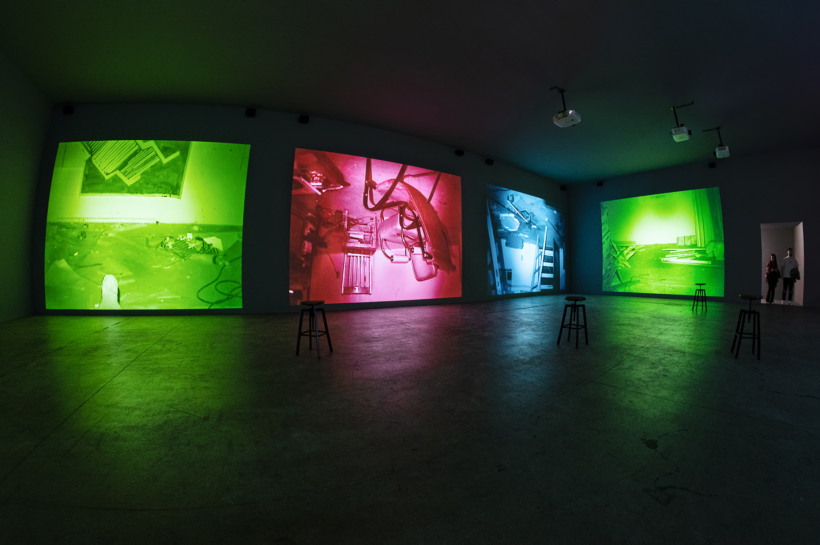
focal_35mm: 12
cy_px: 272
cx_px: 410
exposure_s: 1/6
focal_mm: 8
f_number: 8
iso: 1600
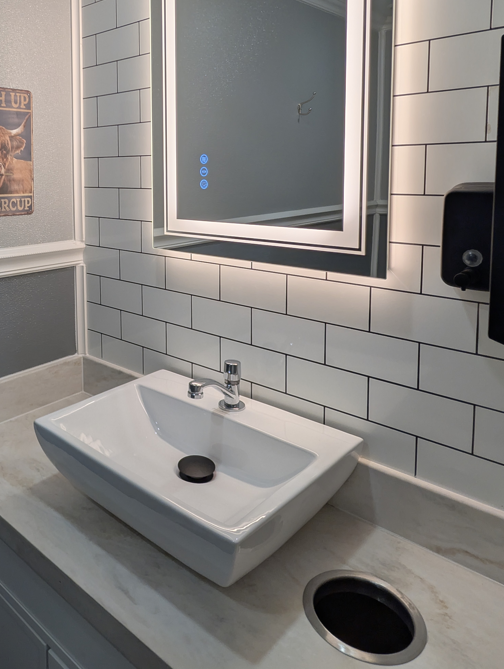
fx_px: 484
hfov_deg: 53.0
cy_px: 215
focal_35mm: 25
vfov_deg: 67.2
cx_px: 138
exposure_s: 1/327
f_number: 1.7
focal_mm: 2.02
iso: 57
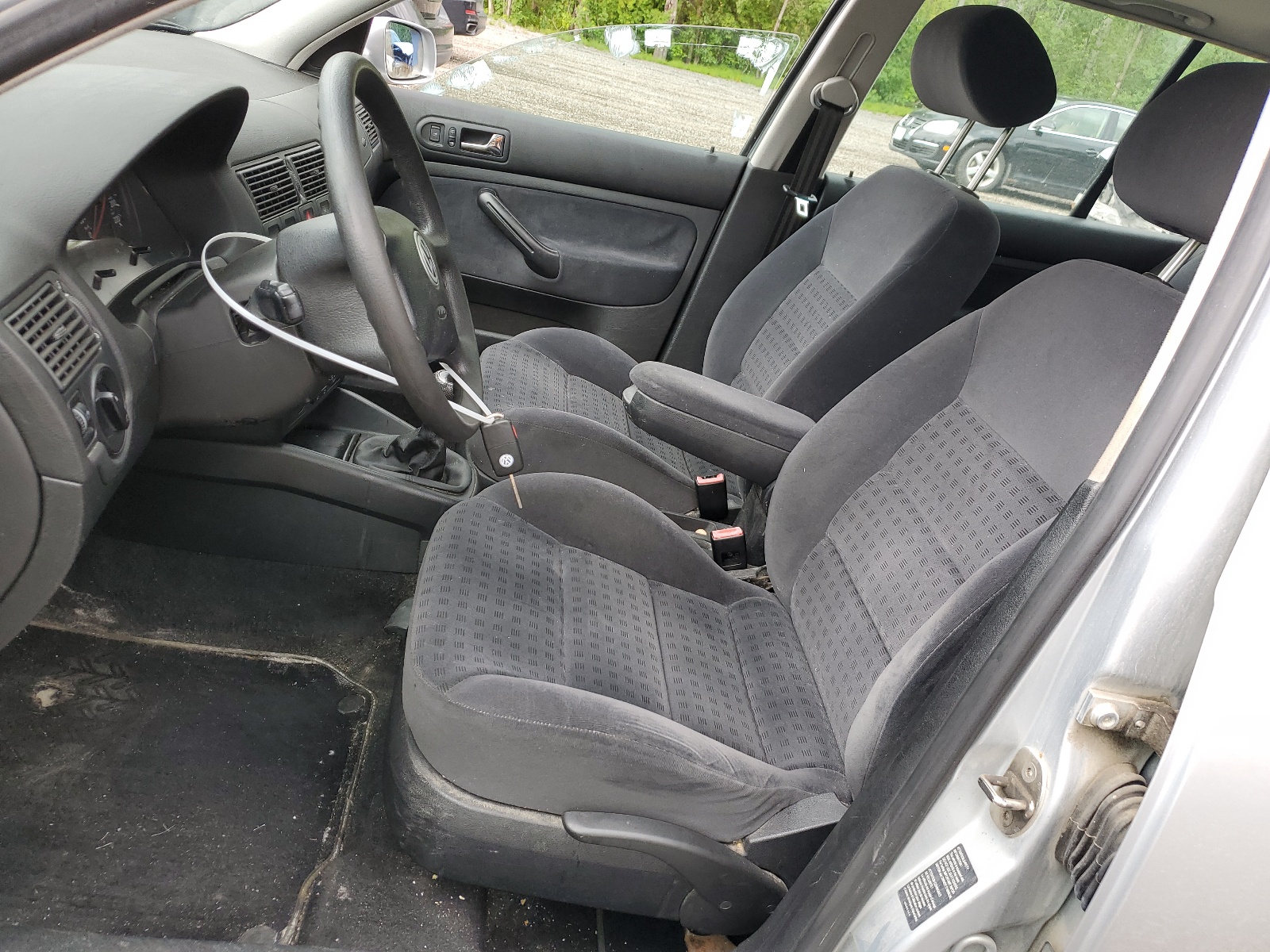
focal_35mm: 26
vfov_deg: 53.1
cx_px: 635
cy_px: 476
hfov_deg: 67.3
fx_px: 954
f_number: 1.5
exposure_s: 1/172
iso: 50
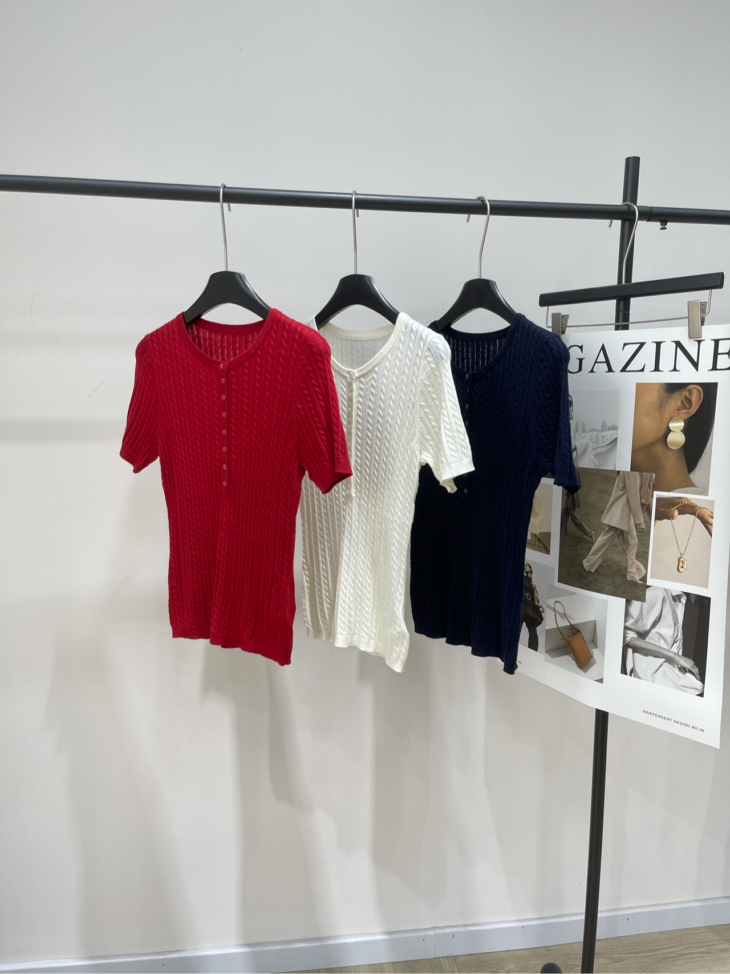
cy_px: 487
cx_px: 365
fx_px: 731
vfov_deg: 67.3
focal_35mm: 26
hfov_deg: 53.1
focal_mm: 5.1
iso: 64
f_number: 1.6
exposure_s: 1/100
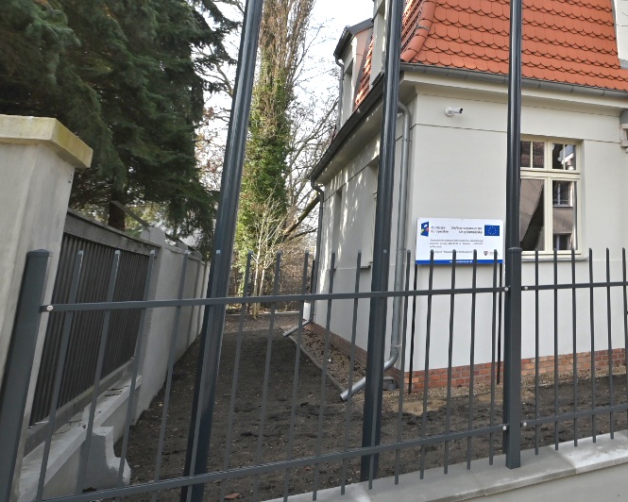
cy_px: 118
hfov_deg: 47.2
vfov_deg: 44.1
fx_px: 595
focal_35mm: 32
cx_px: 616
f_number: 4.5
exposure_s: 1/400
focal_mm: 14
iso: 100
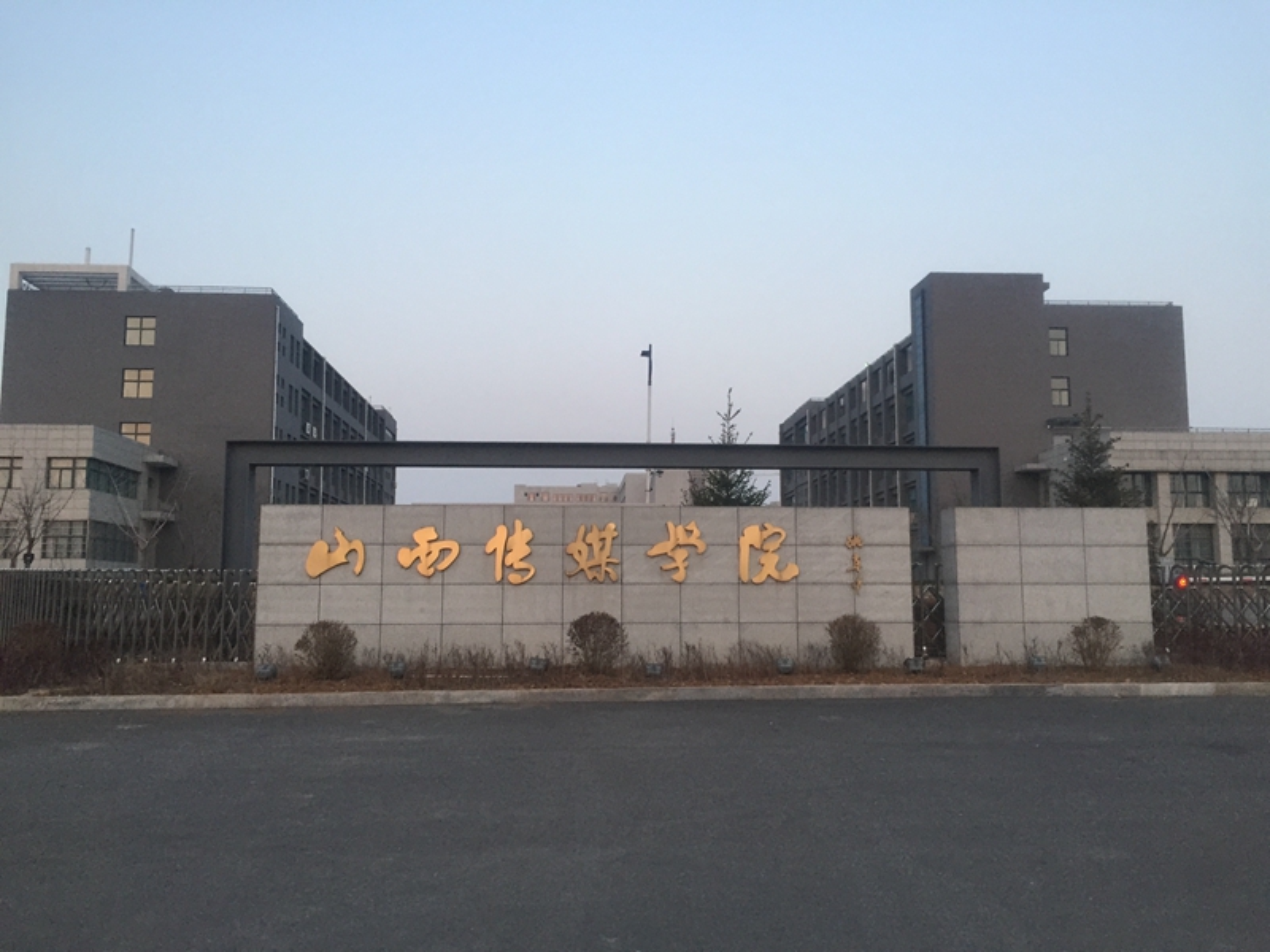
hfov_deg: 61.7
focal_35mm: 29
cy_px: 476
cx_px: 635
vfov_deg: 48.2
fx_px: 1064
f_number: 2.2
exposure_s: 1/30
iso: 50
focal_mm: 4.15
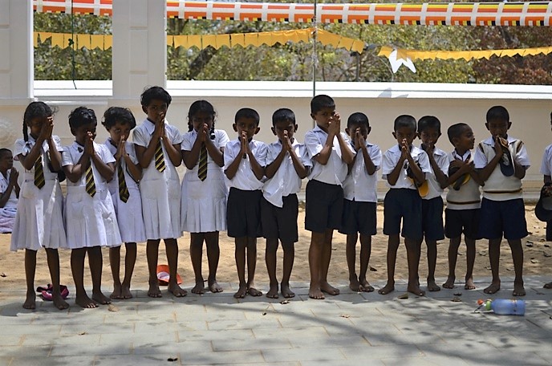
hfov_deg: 37.9
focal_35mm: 52
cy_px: 183
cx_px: 276
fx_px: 803
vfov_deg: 25.7
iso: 100
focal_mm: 35
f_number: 1.8
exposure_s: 1/1600
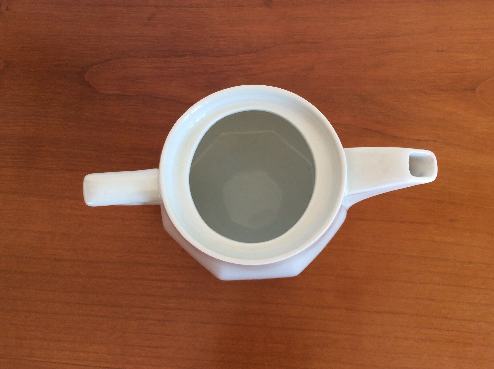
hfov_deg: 56.9
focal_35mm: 32
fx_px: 456
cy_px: 184
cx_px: 247
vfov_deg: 44.1
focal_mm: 3.3
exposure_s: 1/50
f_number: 2.4
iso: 40
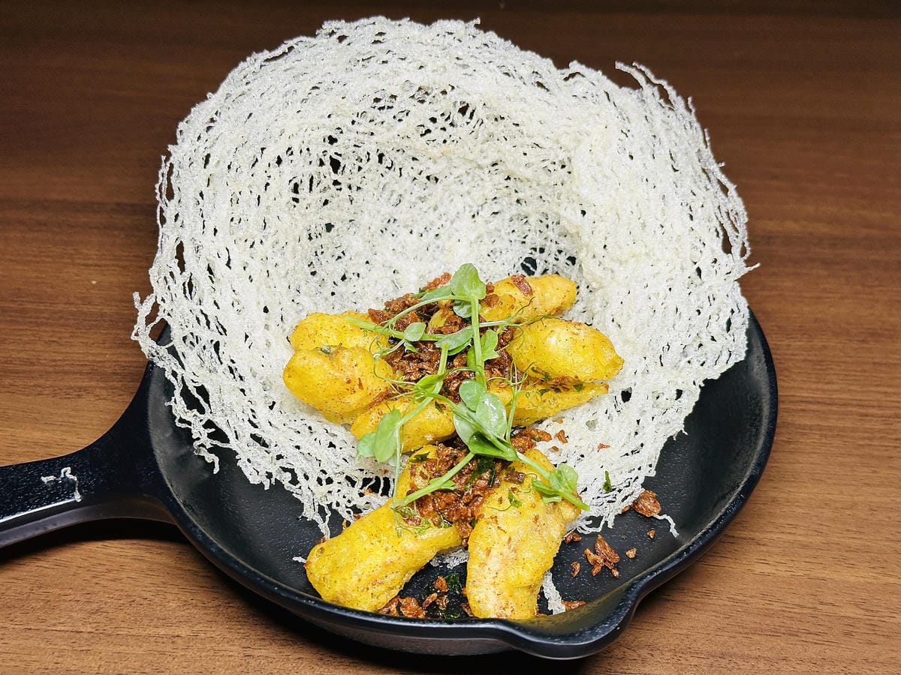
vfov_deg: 30.3
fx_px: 1249
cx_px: 450
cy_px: 338
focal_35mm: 48
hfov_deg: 39.7
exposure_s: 1/41
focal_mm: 6.86
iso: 125
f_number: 1.78
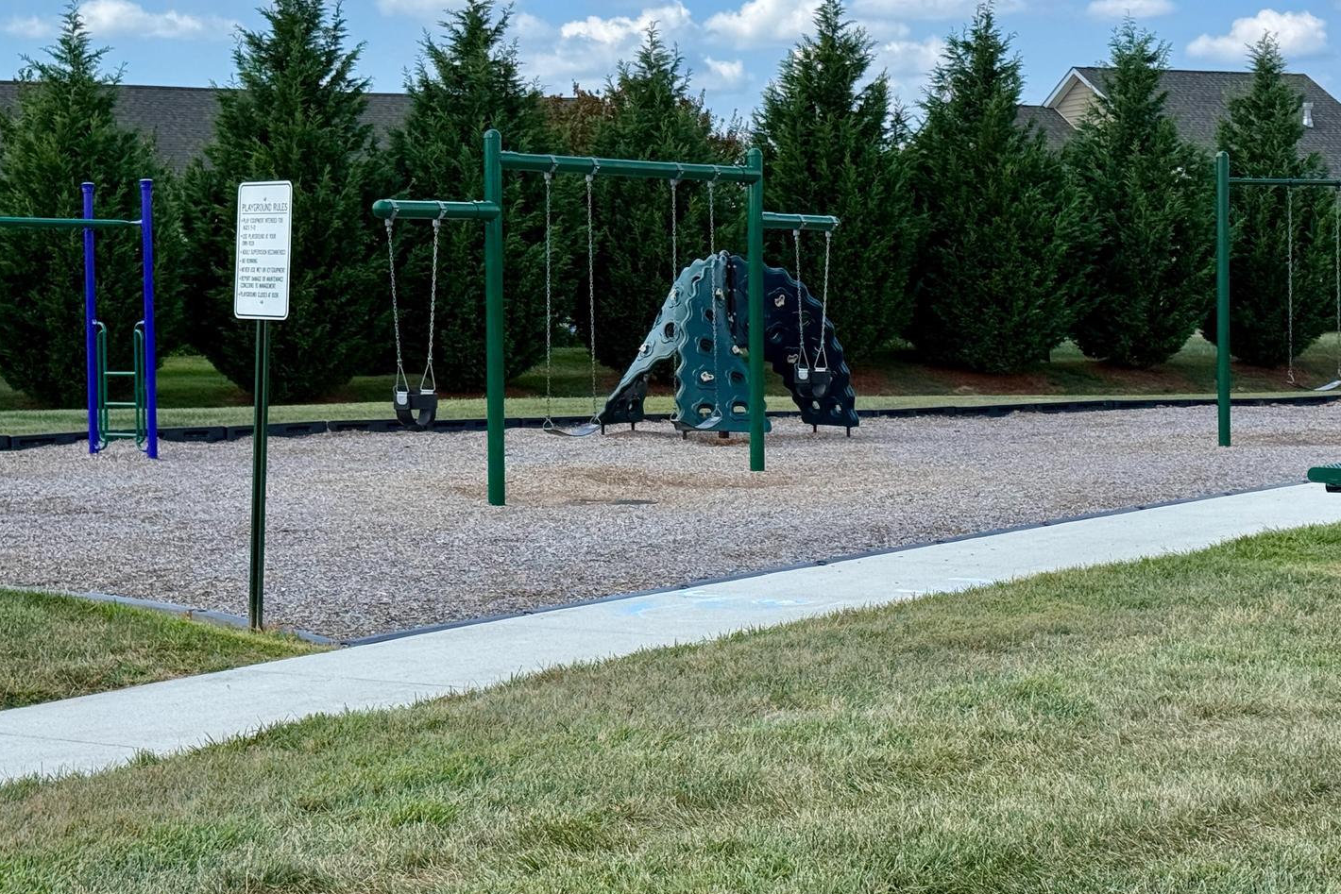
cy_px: 317
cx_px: 601
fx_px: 2682
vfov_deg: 18.9
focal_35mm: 72
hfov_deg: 28.1
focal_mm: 6.76
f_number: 1.78
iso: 64
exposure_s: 1/3704
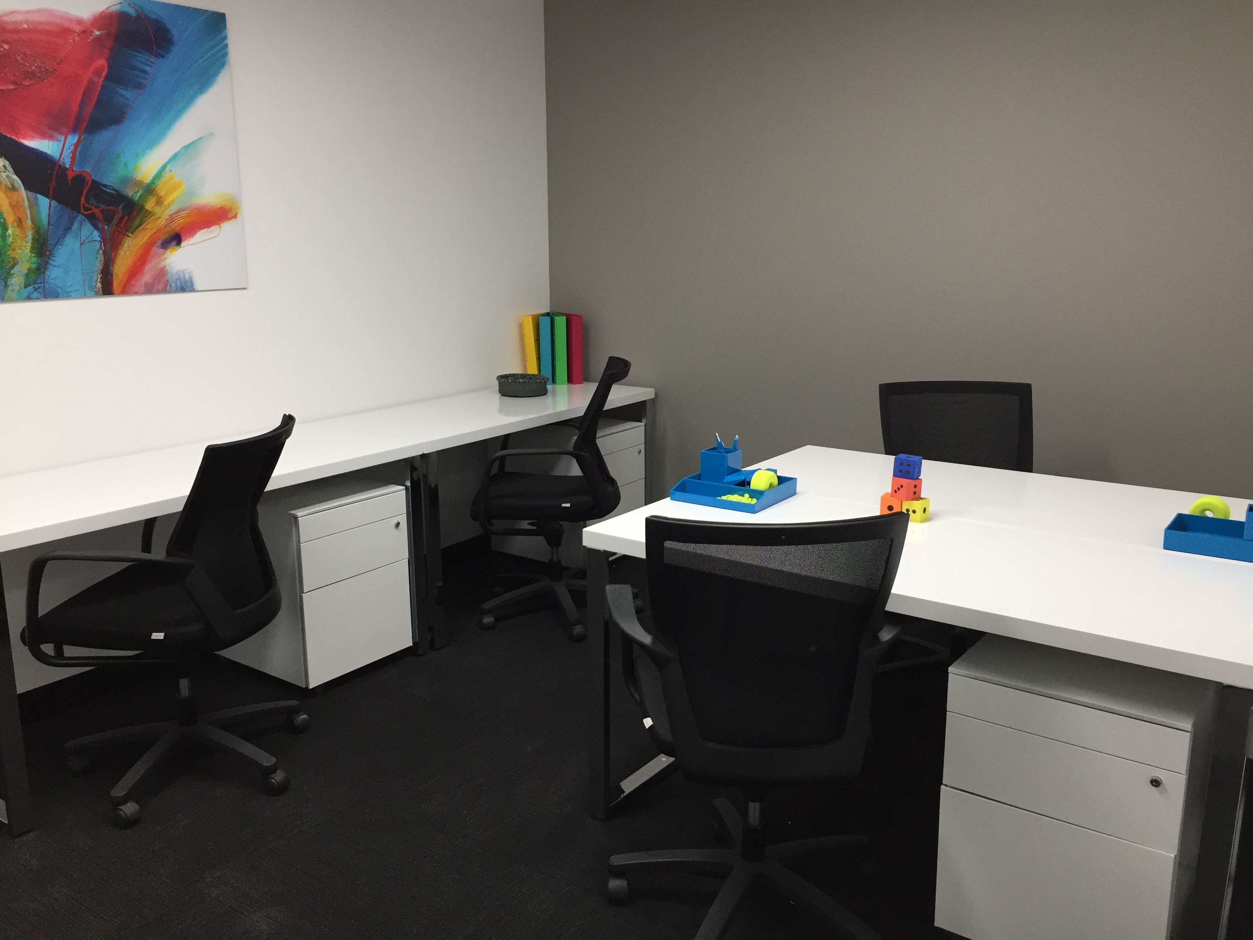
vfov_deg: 48.2
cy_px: 470
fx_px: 1050
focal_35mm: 29
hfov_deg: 61.7
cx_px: 626
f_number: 2.2
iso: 50
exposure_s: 1/33
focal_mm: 4.15
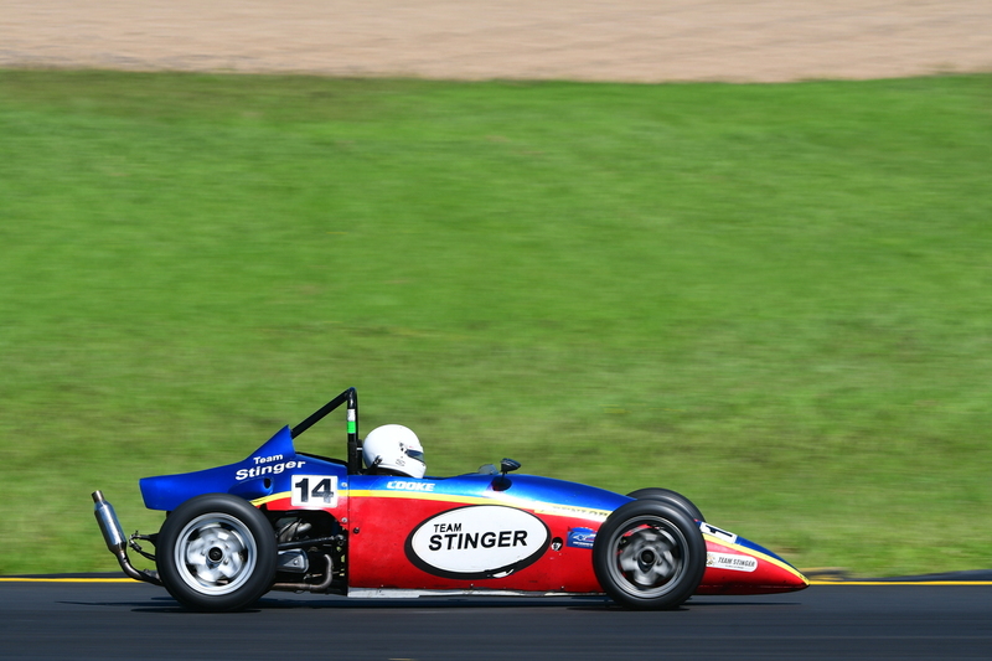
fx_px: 9917
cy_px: 330
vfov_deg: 3.8
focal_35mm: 360
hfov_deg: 5.7
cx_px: 496
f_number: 11
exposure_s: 1/250
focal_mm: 240
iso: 160
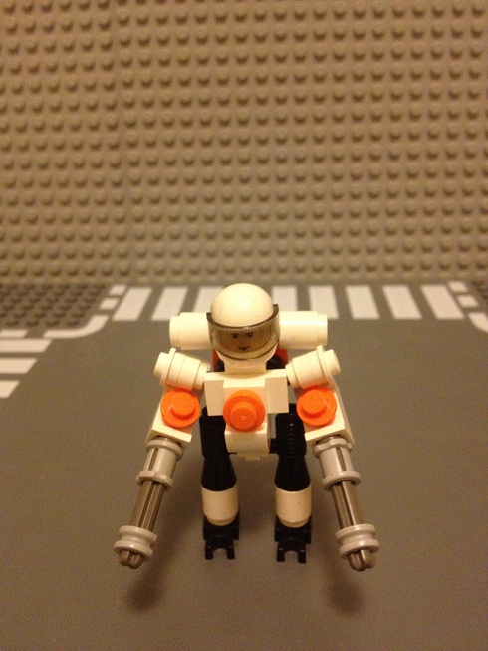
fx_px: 658
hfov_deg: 40.7
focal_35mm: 35
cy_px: 326
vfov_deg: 52.6
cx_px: 244
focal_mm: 4.28
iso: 400
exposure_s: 1/15
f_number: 2.4
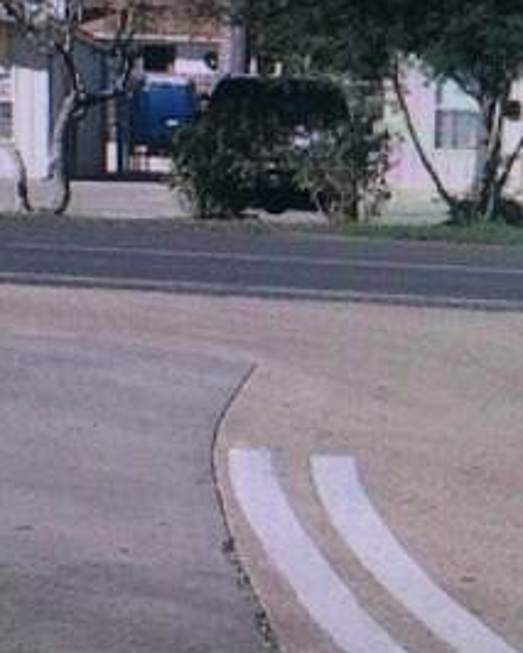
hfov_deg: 22.5
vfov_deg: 27.1
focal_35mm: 68
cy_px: 93
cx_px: 290
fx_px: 1315
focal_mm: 4.15
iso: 40
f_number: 2.2
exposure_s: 1/30
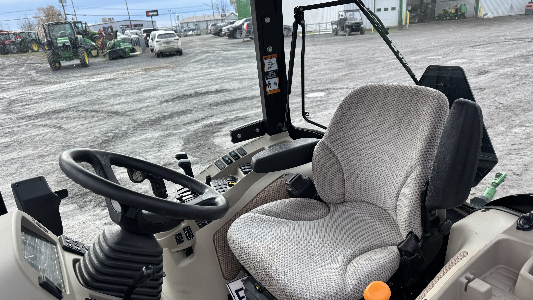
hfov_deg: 69.9
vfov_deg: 42.5
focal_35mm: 27
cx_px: 263
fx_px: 382
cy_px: 191
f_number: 1.78
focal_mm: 6.76
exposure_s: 1/354
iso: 80
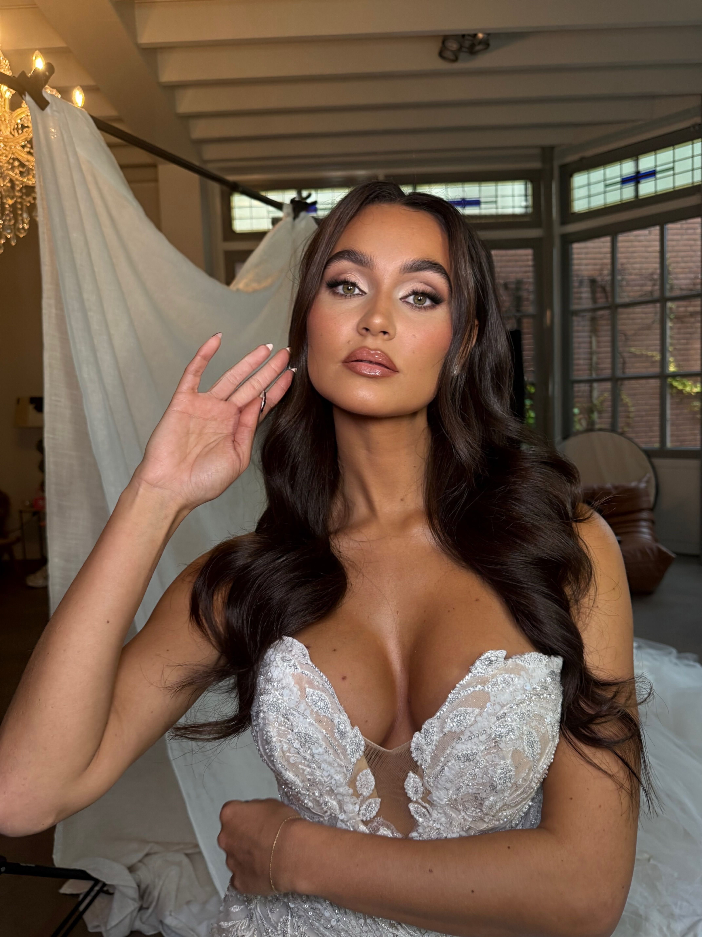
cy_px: 468
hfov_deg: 56.8
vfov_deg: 71.6
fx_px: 649
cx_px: 351
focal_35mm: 24
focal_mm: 6.76
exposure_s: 1/100
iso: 160
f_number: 1.78
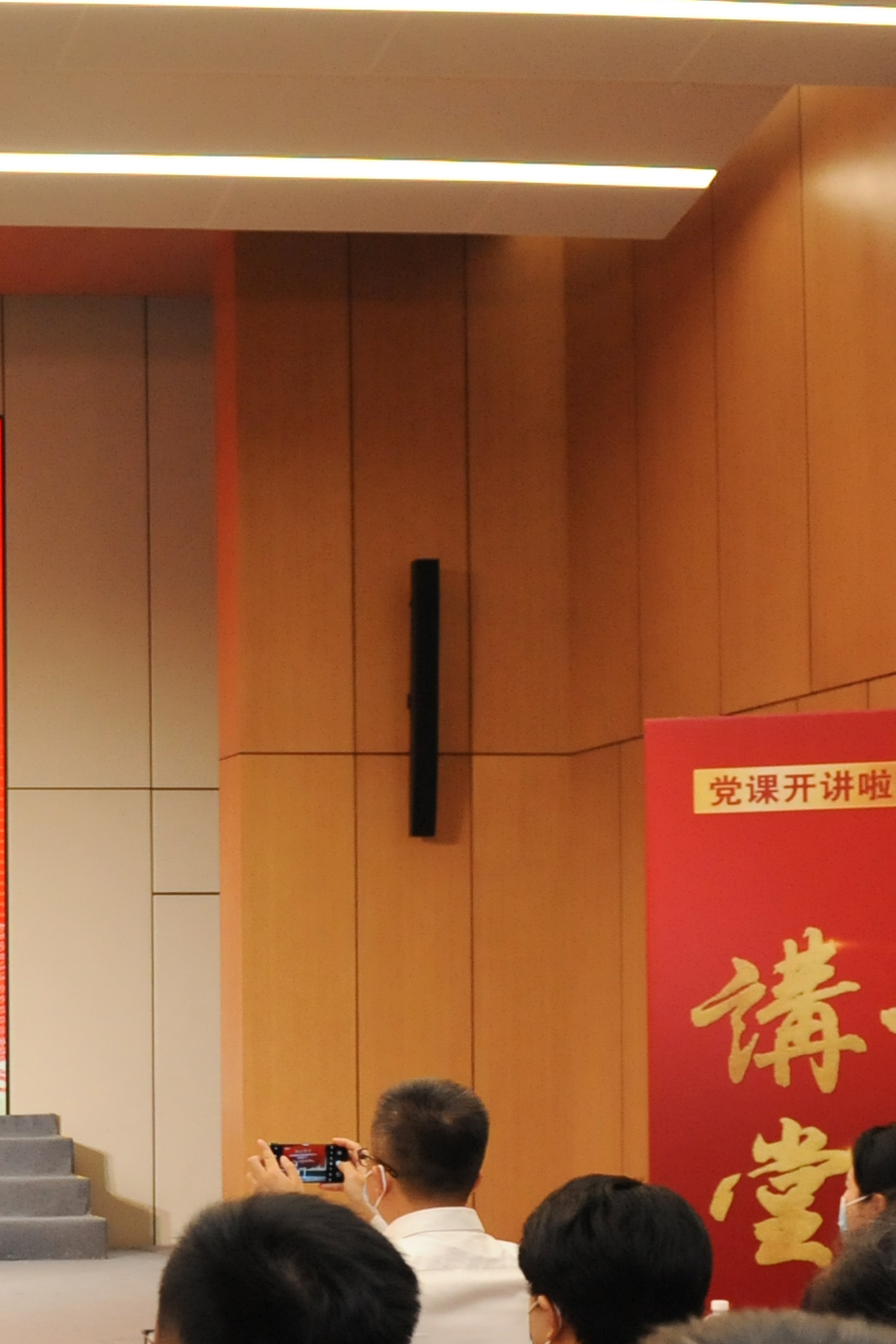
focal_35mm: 73
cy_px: 1074
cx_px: -571
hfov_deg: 16.5
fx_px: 2725
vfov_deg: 27.2
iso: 2500
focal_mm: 24
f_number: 4.5
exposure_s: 1/200
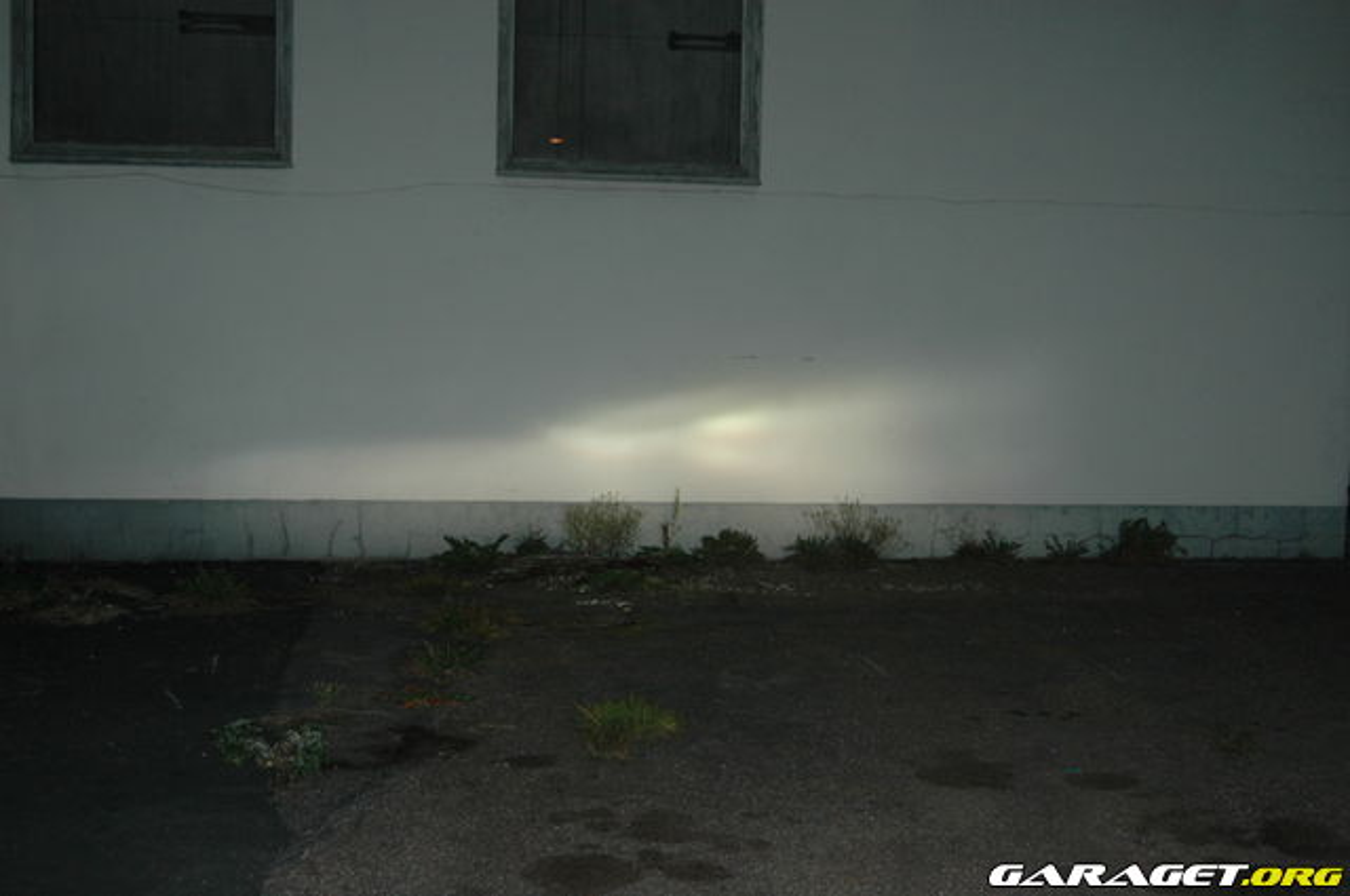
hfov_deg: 37.9
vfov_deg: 25.7
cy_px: 448
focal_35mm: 52
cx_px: 675
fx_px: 1966
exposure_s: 1/60
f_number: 4.8
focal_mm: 35
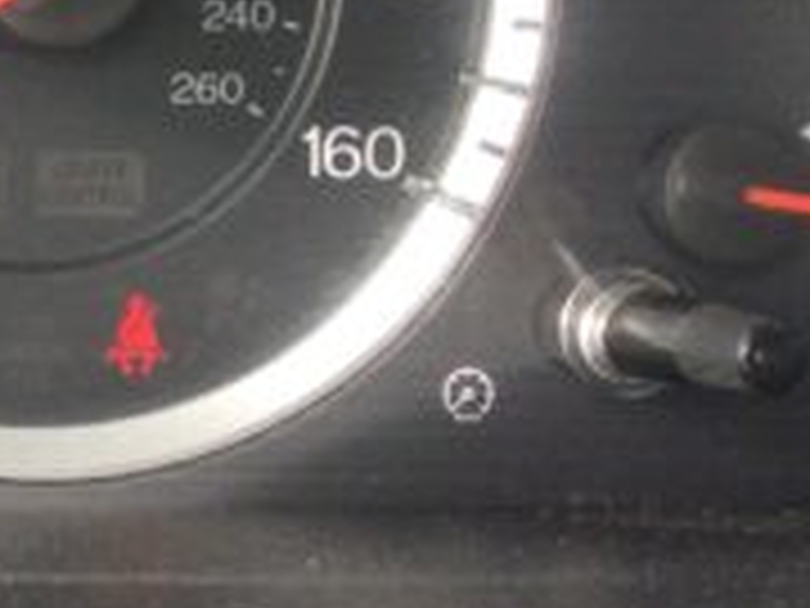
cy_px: -68
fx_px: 3229
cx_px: -846
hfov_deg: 12.5
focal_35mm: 138
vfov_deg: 10.6
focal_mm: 3.3
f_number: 2.4
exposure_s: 1/60
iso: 25
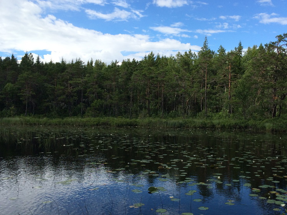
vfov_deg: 38.6
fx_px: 307
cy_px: 118
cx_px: 171
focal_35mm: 37
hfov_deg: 49.8
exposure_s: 1/1953
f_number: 2.2
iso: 32
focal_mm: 4.15
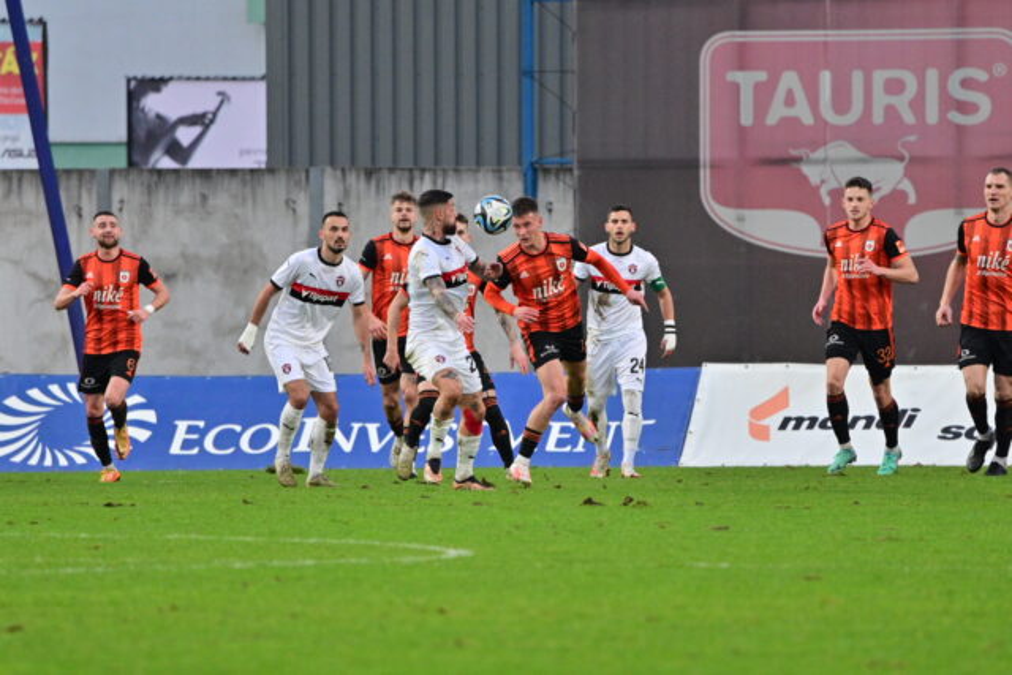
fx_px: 16869
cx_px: 506
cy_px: 338
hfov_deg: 3.4
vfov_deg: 2.3
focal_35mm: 600
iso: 1800
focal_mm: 400
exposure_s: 1/1000
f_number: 6.3
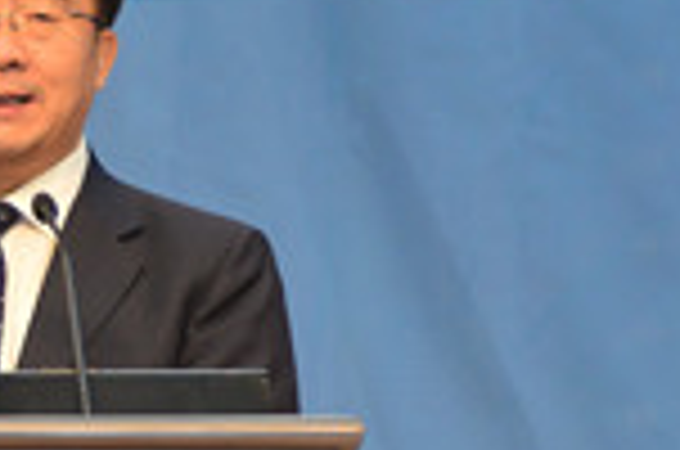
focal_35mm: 182
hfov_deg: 11.0
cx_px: -293
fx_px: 3431
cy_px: 522
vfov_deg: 7.5
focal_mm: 56
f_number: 3.5
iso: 1600
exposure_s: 1/160
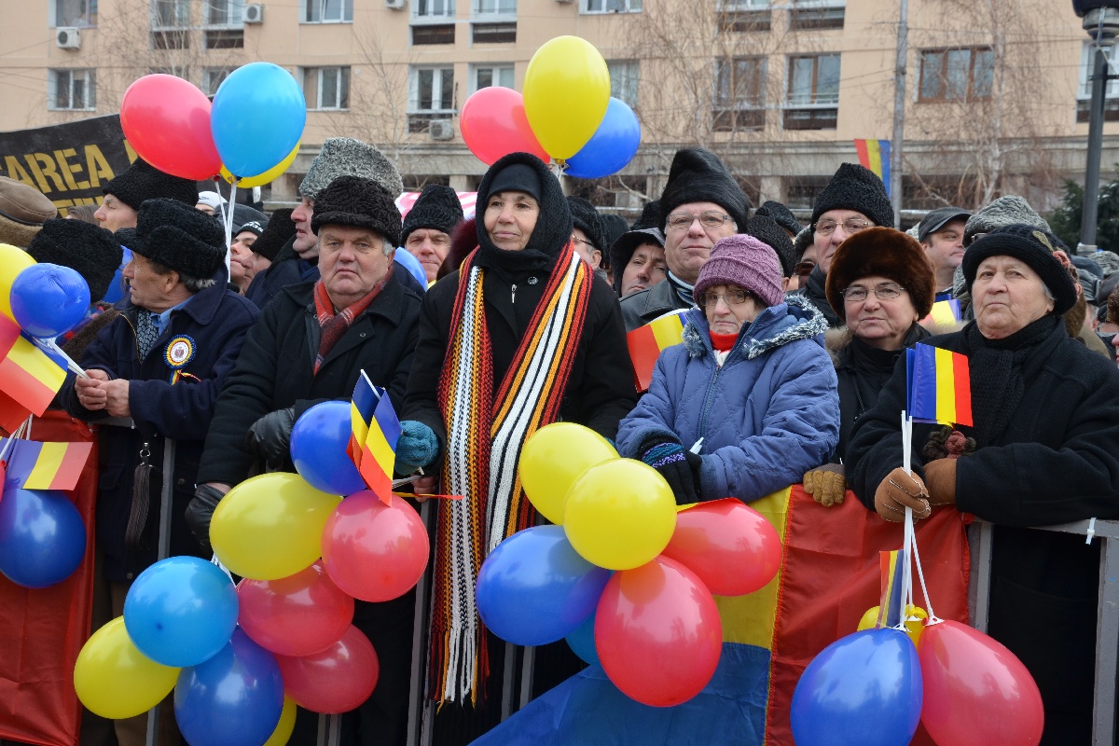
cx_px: 560
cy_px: 373
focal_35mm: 60
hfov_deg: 33.4
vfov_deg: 22.6
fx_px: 1865
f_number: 8
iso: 320
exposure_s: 1/250
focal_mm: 40
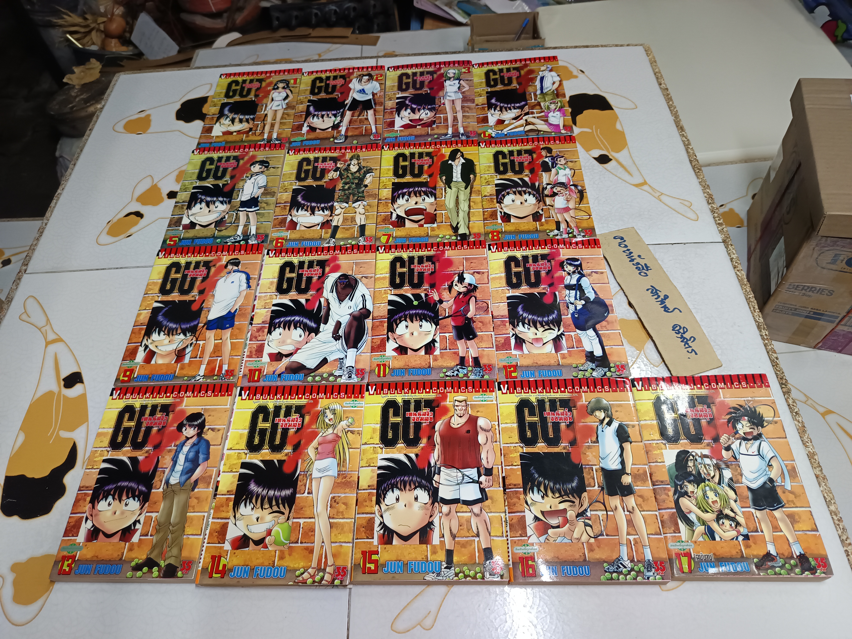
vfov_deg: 56.8
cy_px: 320
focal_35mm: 24
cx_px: 426
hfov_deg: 71.6
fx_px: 591
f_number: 1.7
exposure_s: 1/33.3
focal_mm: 5.31
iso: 1182
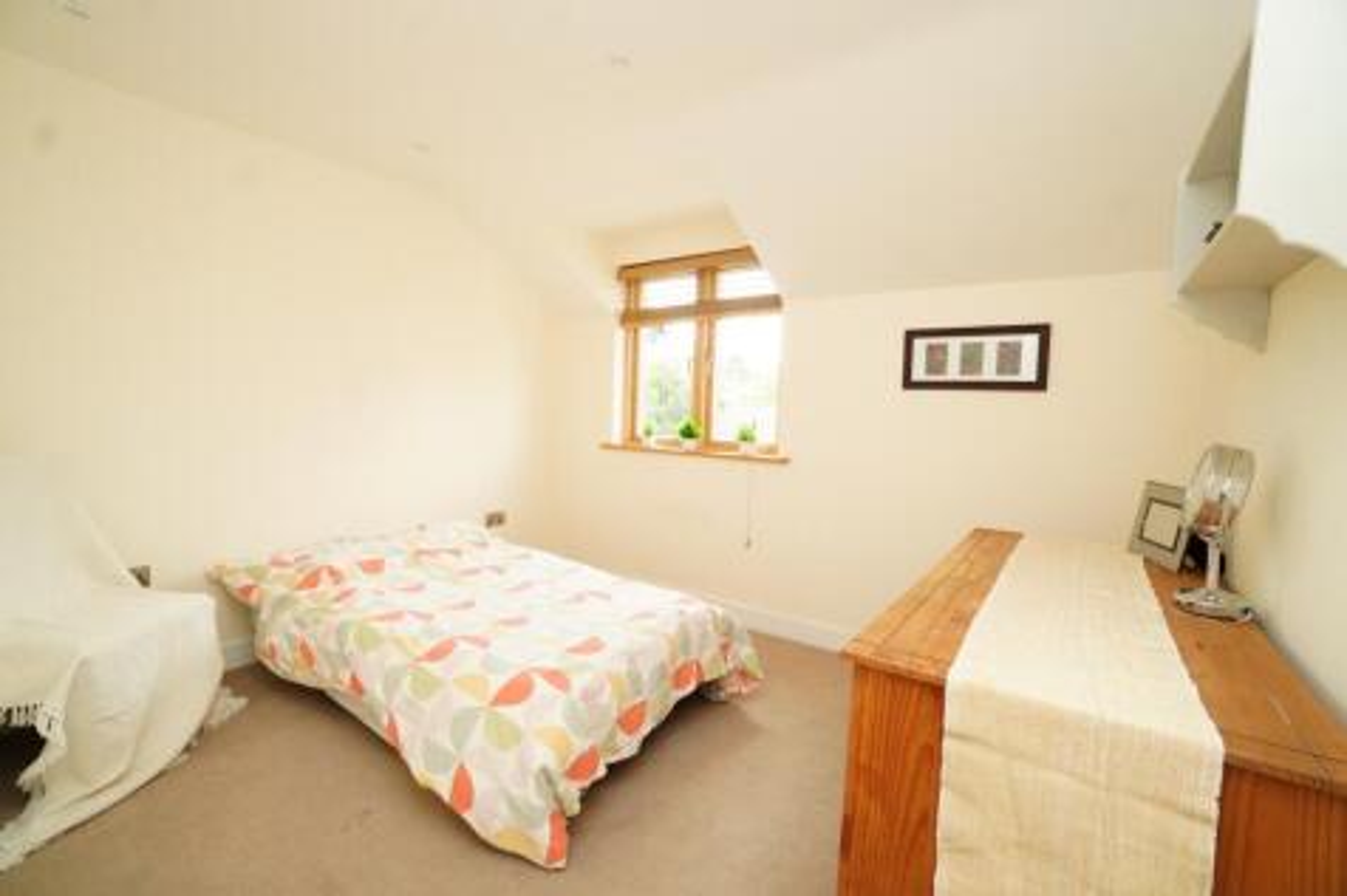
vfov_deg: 77.3
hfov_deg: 100.4
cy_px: 448
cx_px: 674
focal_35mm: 15
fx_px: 561
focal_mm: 10
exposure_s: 1/60
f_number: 8
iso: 1250
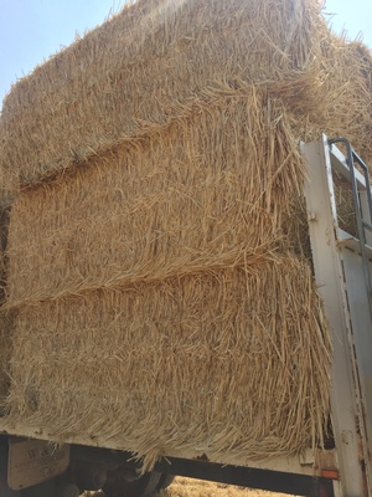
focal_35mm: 29
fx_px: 416
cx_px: 186
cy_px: 248
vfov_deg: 61.7
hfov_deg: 48.2
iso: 32
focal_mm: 4.15
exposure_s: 1/1799
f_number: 2.2
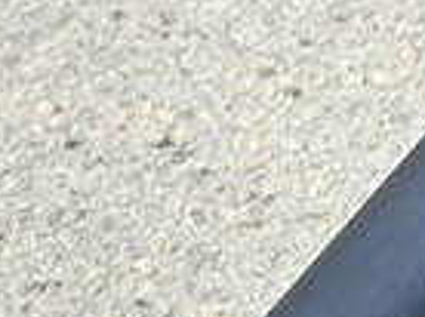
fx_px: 2047
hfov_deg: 11.3
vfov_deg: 8.8
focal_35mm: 167
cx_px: 678
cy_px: 65
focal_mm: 5.4
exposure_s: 1/1794
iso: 25
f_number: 1.8
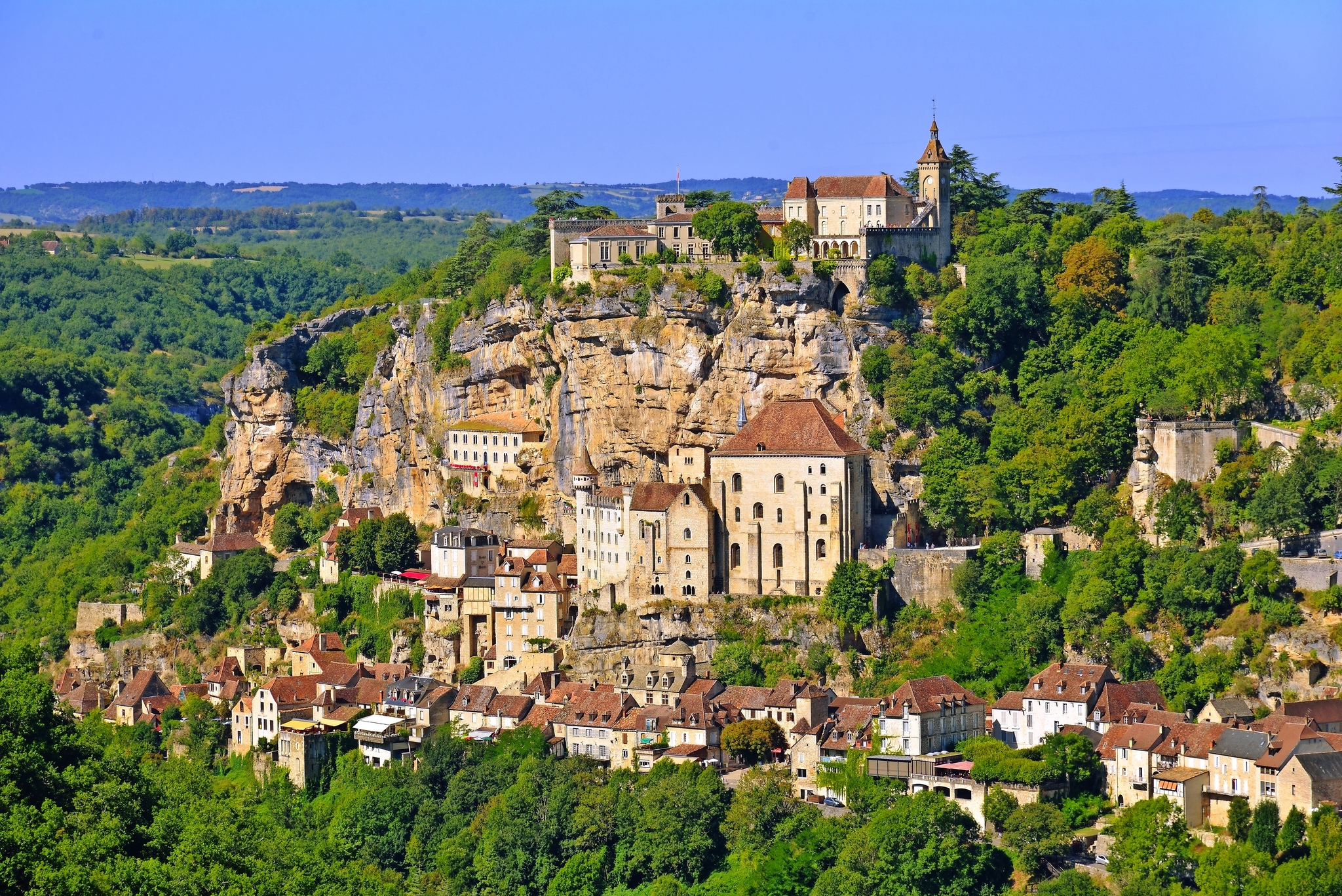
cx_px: 671
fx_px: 4475
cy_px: 448
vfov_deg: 11.4
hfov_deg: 17.1
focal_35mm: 120
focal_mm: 120
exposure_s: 1/640
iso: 200
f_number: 8
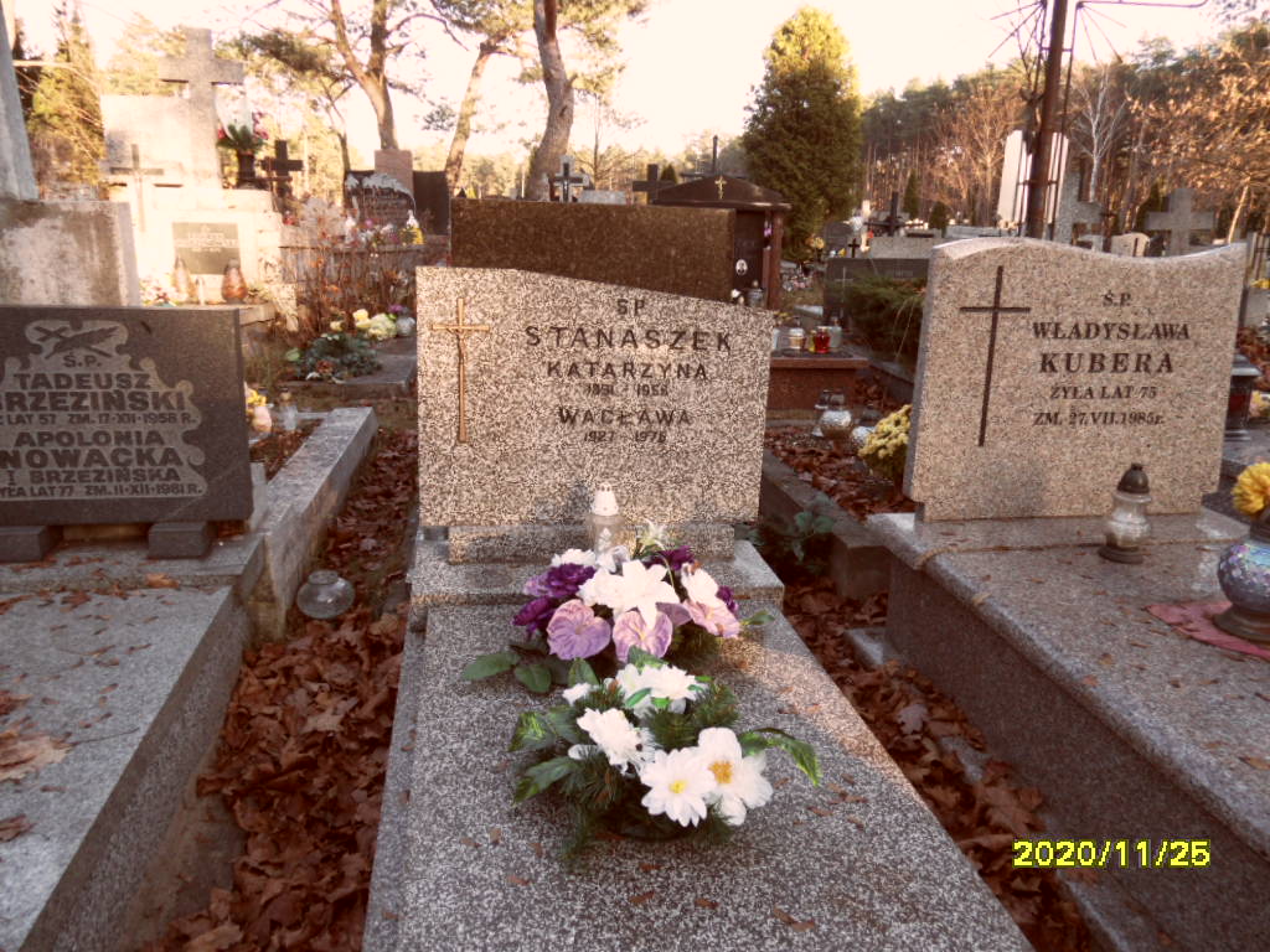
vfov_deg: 56.8
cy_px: 476
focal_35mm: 24
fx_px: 881
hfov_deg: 71.6
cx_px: 635
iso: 80
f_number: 3.2
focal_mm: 3.9
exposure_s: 1/90
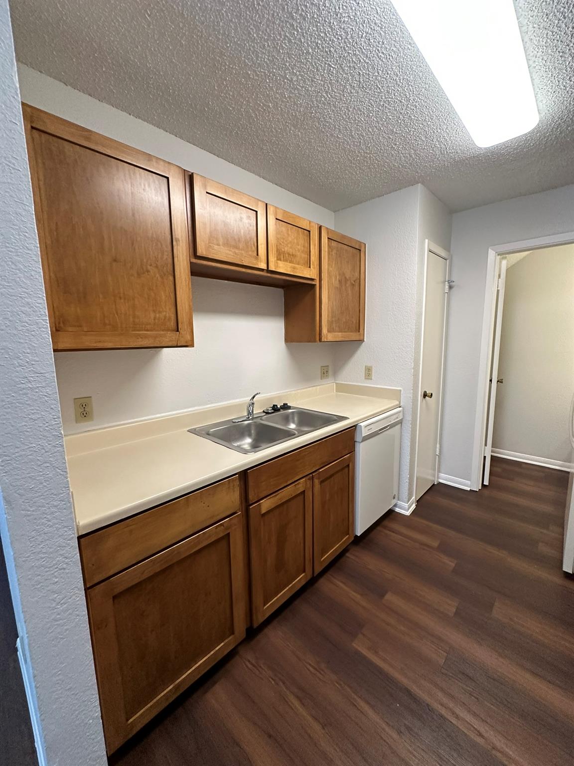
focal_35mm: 14
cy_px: 383
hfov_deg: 85.7
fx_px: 310
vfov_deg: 102.1
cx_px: 287
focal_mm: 2.22
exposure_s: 1/120
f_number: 2.2
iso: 320
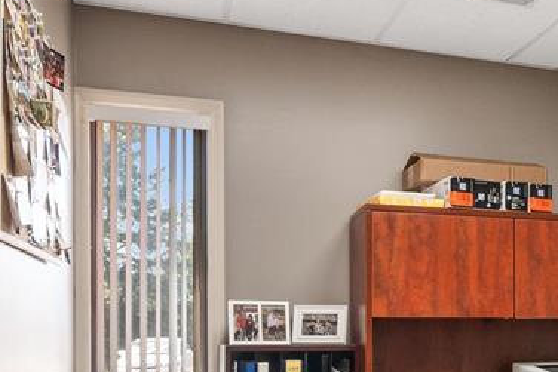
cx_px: 546
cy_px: 365
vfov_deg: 26.2
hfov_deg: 36.6
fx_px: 760
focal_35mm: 49
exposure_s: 1/15
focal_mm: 12
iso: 400
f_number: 8
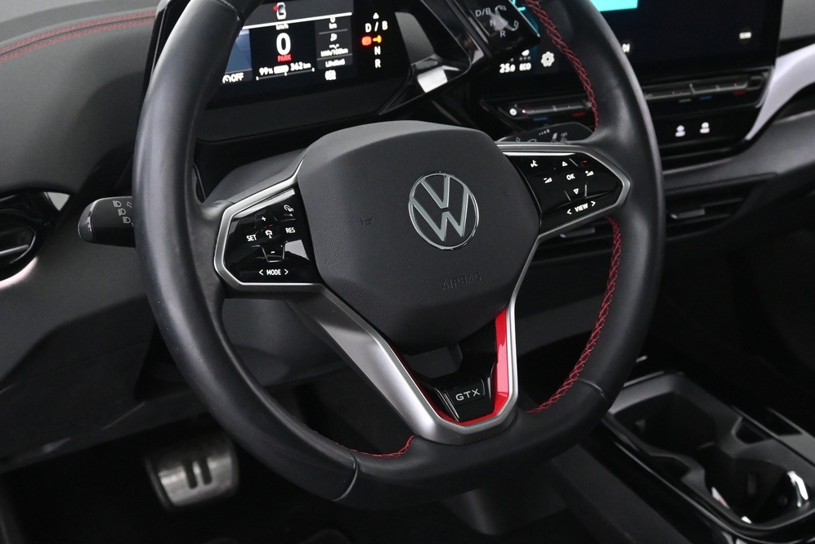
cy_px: 290
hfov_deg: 37.9
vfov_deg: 25.8
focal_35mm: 52
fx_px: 1187
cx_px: 397
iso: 2800
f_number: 4
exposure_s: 1/30
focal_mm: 21.5
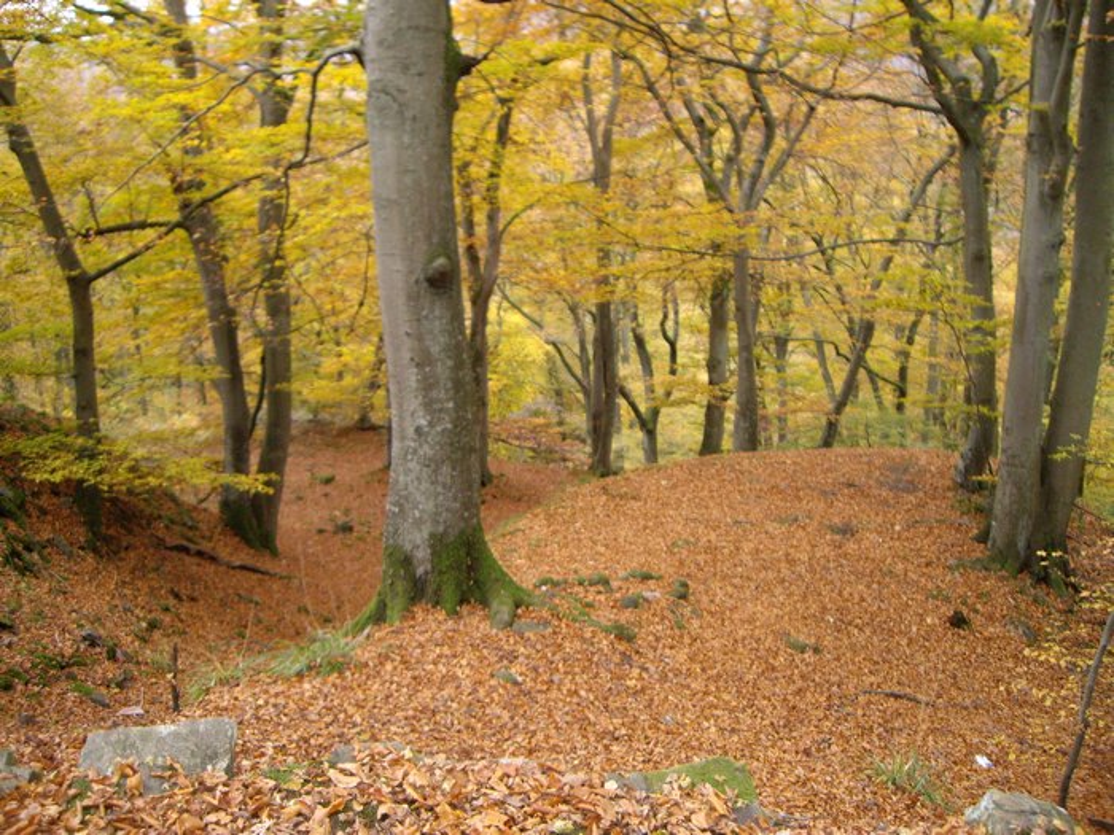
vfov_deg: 37.7
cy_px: 418
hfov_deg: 49.0
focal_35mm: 38
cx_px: 557
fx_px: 1223
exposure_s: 1/40
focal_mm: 6.2
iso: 200
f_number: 2.7
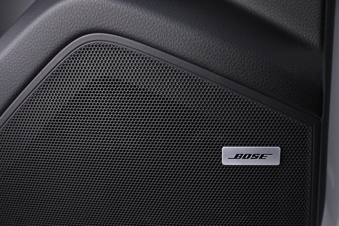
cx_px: 170
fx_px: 353
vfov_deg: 35.5
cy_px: 113
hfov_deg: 51.3
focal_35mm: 38
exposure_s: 1/20
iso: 3200
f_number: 4.2
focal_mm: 25
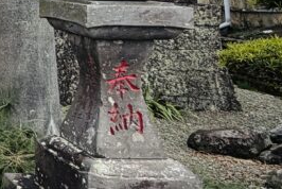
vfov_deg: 18.1
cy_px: -65
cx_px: -209
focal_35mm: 70
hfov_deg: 21.0
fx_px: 549
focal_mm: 2.22
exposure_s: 1/770
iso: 40
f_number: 2.2
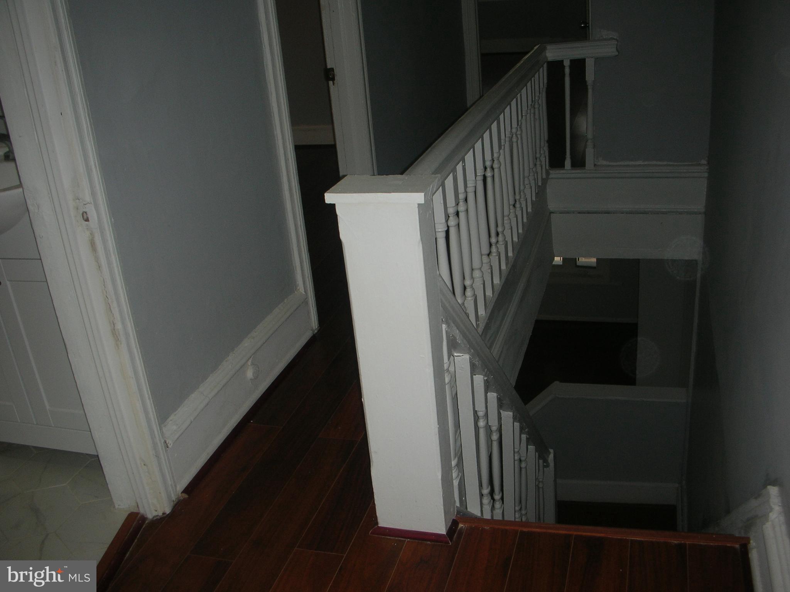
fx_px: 799
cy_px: 296
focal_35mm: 35
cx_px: 395
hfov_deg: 52.6
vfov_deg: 40.7
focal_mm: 5.8
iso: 50
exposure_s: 1/60.1
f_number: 3
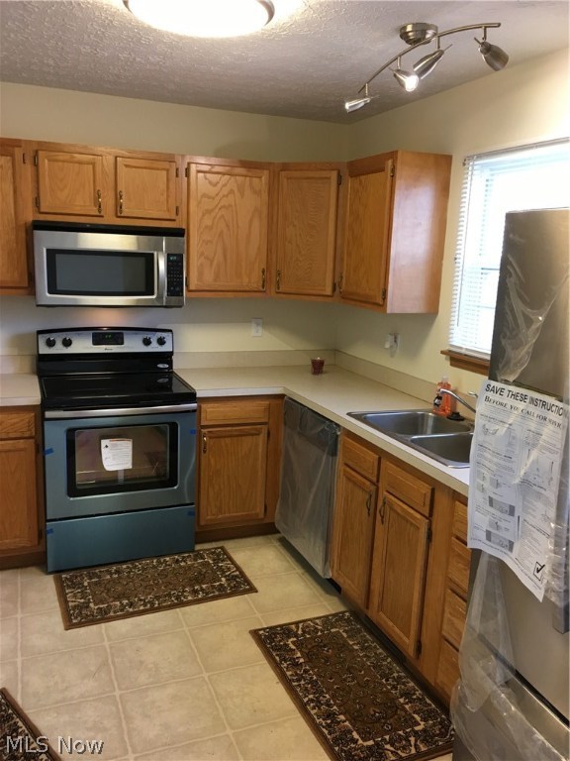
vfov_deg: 61.7
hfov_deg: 48.2
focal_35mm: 29
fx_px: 637
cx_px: 285
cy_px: 380
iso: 80
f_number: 2.2
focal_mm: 4.15
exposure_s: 1/30
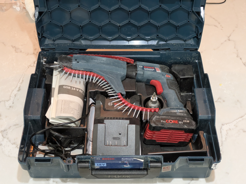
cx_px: 123
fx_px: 363
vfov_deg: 28.6
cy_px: 92
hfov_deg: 37.5
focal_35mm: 51
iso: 657
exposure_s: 1/100
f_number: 1.89
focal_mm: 5.43
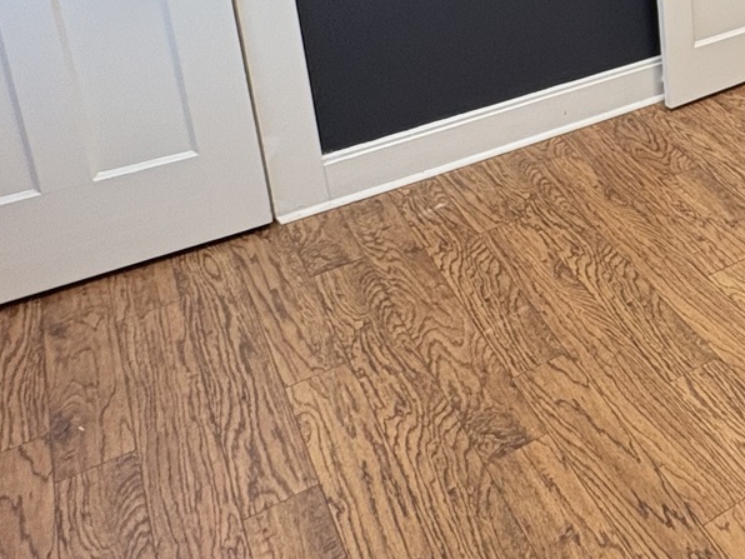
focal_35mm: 47
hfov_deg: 31.7
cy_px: -99
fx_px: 1012
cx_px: 954
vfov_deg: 27.4
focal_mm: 2.22
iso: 160
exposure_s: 1/60
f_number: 2.2
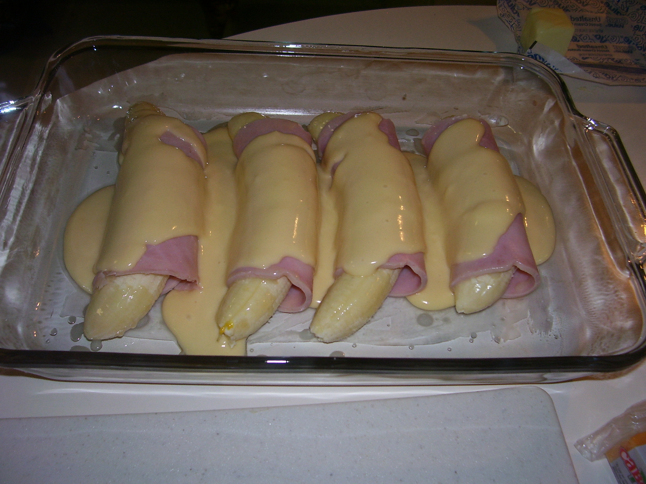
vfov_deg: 41.8
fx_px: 635
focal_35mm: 34
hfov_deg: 54.0
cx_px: 323
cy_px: 242
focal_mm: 5.6
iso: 80
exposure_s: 1/60
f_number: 2.7
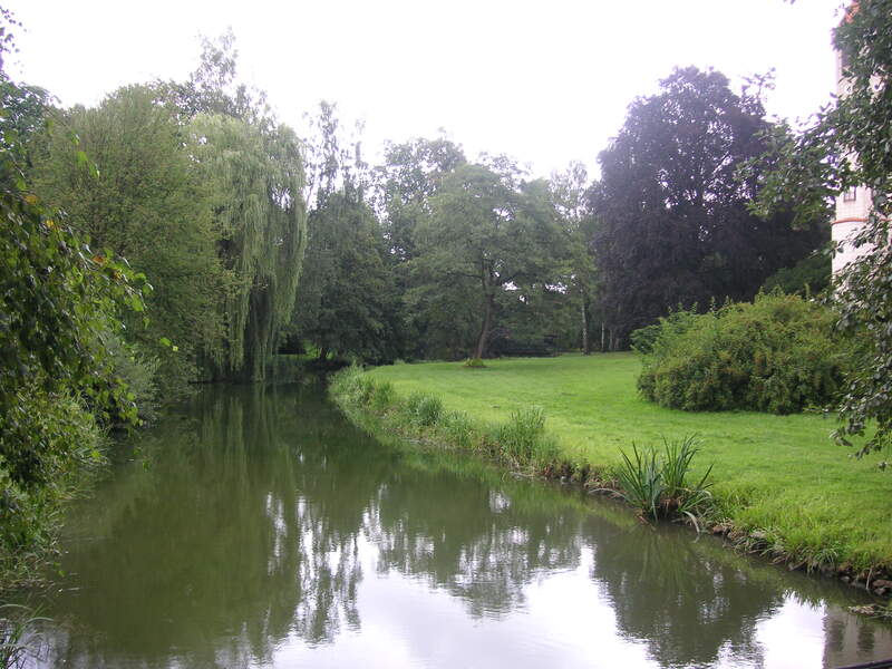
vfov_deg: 38.7
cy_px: 334
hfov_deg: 50.1
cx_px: 446
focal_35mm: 37
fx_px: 953
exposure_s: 1/90
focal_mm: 6.1
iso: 50
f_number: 2.8
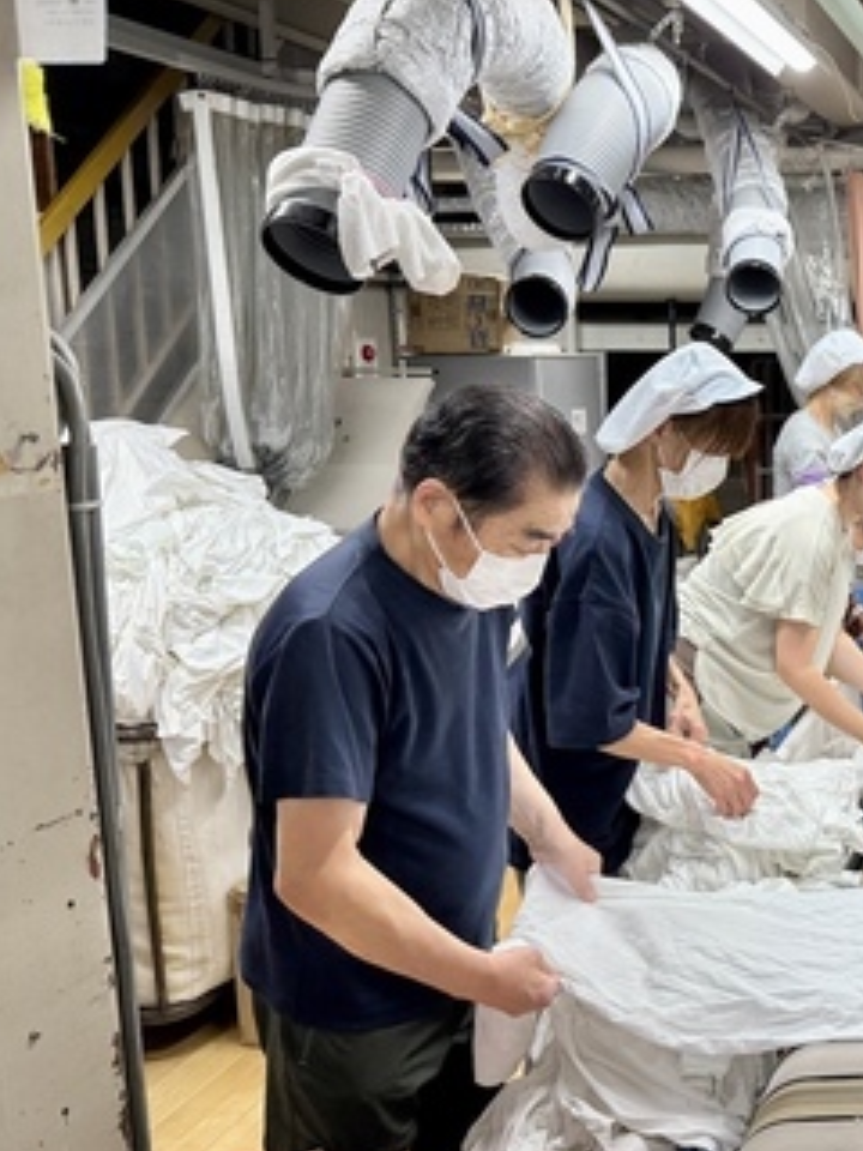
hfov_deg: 33.4
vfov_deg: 46.8
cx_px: 829
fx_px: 1330
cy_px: 590
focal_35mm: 40
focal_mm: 6.76
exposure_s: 1/120
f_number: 1.78
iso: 160
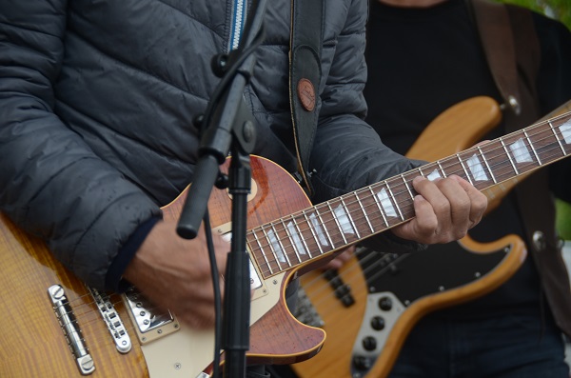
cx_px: 286
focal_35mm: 150
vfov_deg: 9.1
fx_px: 2374
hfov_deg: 13.7
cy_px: 189
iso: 125
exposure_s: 1/100
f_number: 5.6
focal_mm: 100
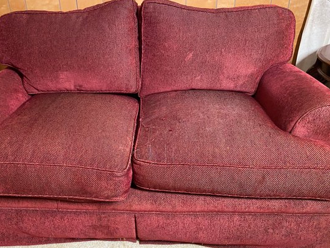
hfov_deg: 57.9
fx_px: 296
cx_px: 134
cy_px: 125
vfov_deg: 45.5
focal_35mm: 31
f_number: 1.8
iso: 500
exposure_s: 1/40
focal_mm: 4.25
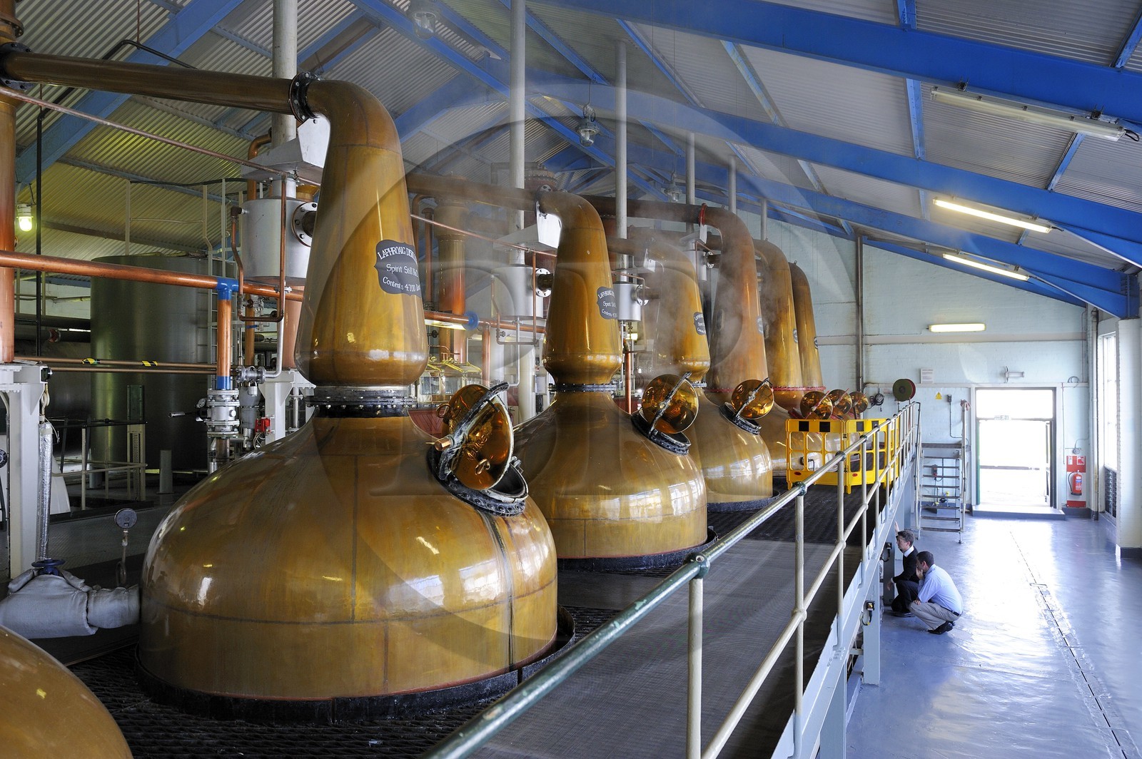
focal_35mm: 27
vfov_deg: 47.9
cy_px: 380
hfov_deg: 67.4
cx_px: 571
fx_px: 856
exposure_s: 1/80
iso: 800
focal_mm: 27
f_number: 5.6
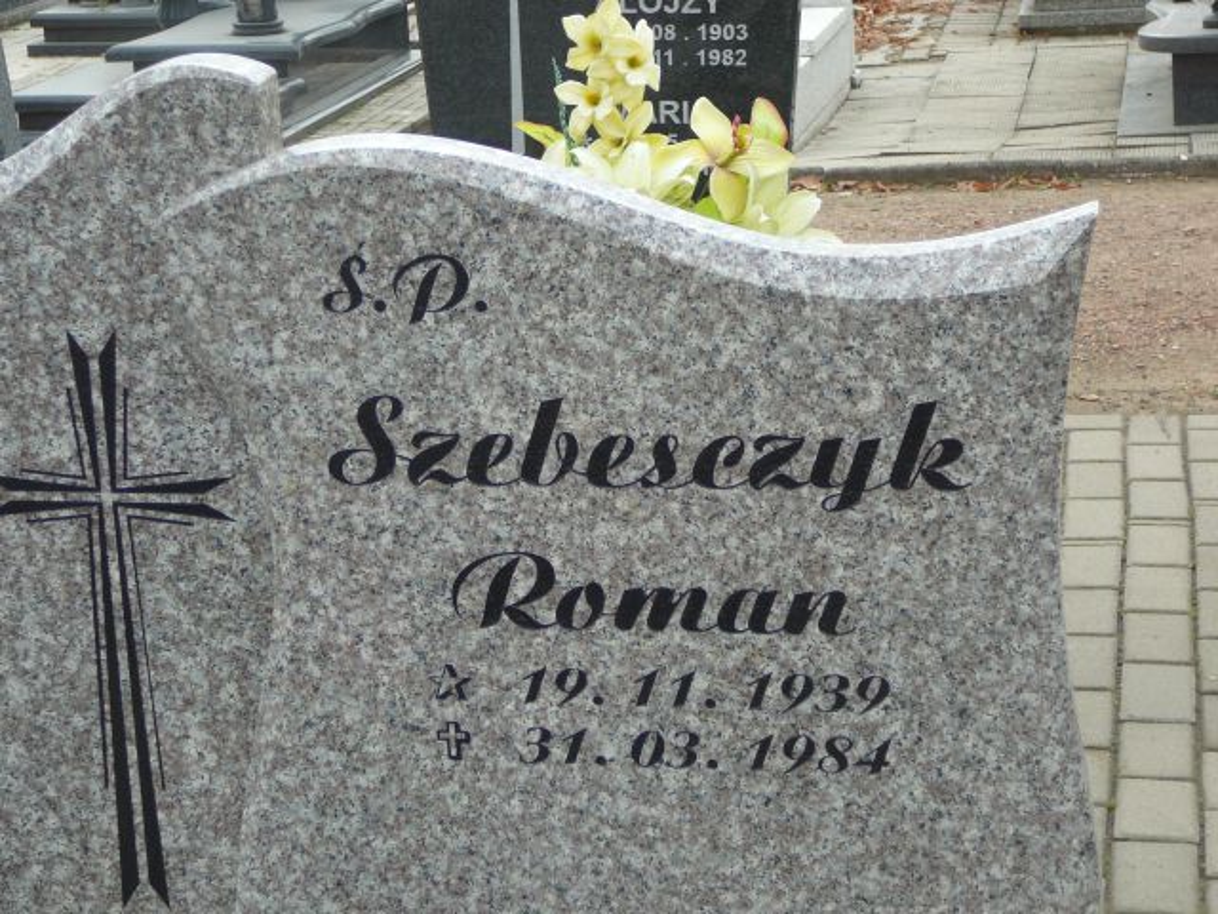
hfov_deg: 25.3
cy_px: 457
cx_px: 609
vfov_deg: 19.1
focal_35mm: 77
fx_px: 2709
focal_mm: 11.5
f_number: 3.7
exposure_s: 1/160
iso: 80
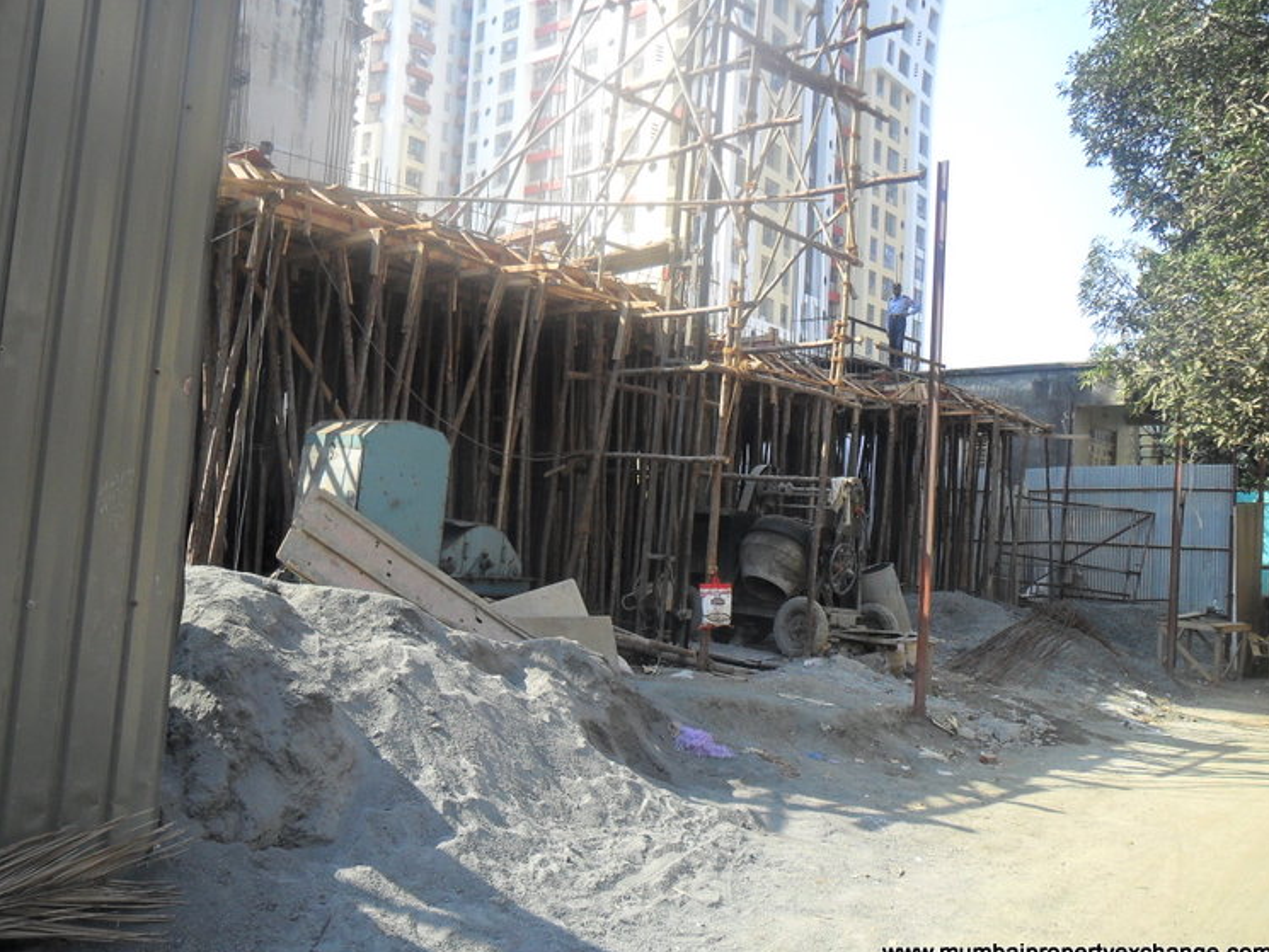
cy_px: 484
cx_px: 625
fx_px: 1063
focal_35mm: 29
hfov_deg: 61.6
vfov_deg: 48.2
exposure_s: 1/250
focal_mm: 4.9
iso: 100
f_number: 3.5
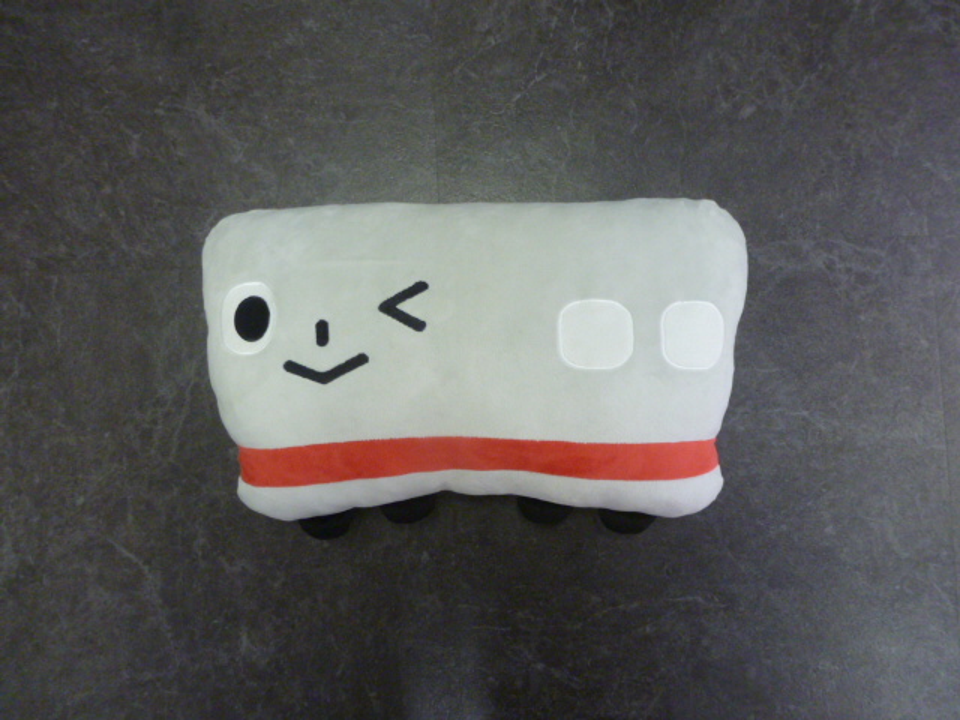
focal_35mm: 24
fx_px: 666
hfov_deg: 71.6
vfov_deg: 56.8
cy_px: 360
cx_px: 480
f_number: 3.3
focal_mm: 4.3
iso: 400
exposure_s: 1/25
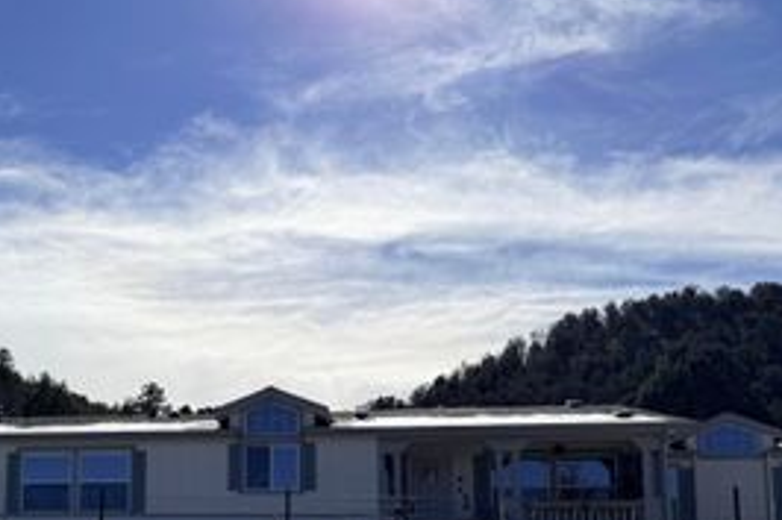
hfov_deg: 40.3
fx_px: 1020
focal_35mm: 47
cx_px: 162
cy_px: 457
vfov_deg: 27.7
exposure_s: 1/14286
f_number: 1.78
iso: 80
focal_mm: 6.76
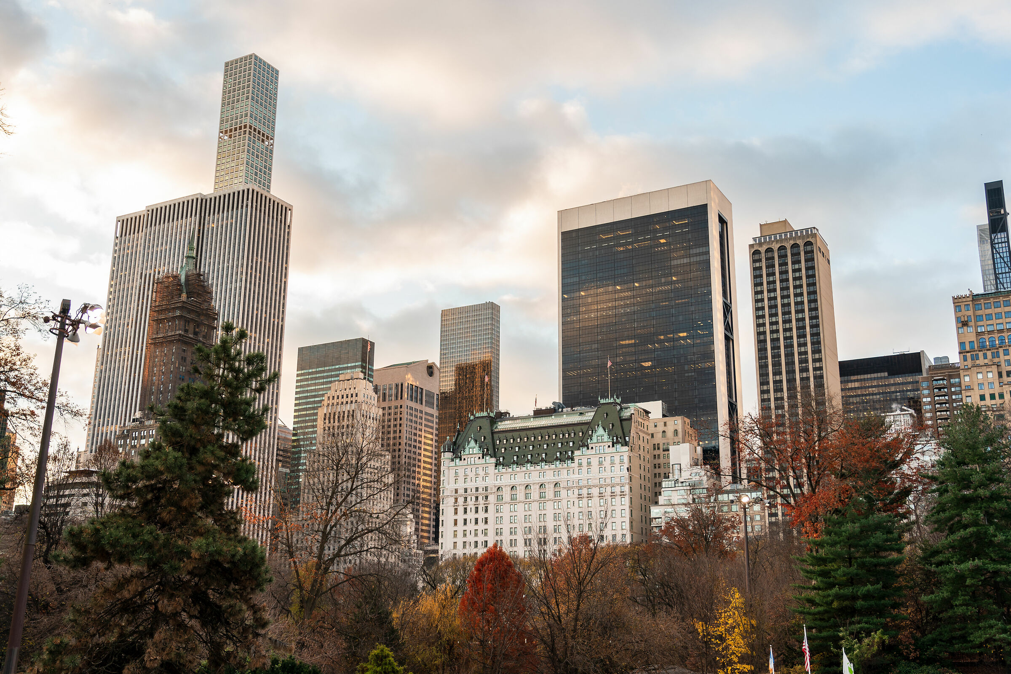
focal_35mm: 36
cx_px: 506
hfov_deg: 53.1
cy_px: 337
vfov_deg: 36.9
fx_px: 1011
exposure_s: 1/60
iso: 100
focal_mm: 36
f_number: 4.5
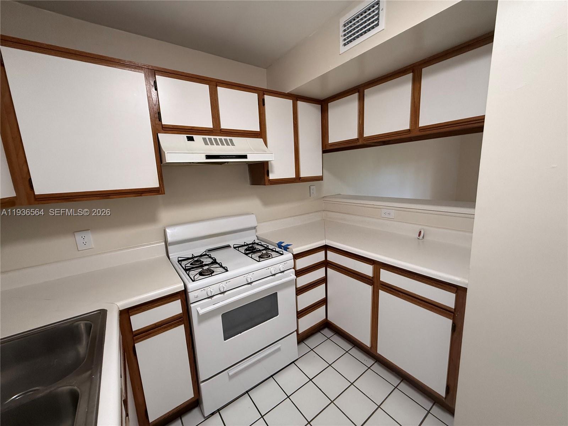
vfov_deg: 85.7
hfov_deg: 102.1
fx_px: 230
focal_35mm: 14
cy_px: 213
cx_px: 284
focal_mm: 2.22
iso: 200
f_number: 2.2
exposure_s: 1/60
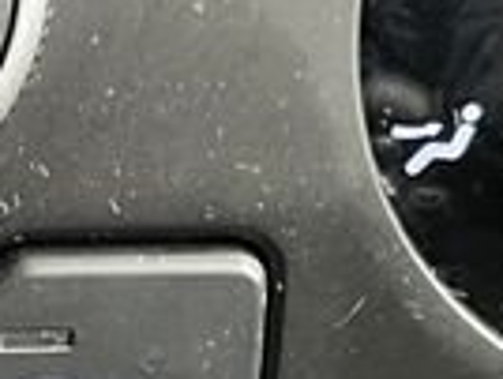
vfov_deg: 7.5
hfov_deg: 9.7
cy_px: 353
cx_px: -191
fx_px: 2882
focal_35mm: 198
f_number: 1.6
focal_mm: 5.1
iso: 400
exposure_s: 1/60
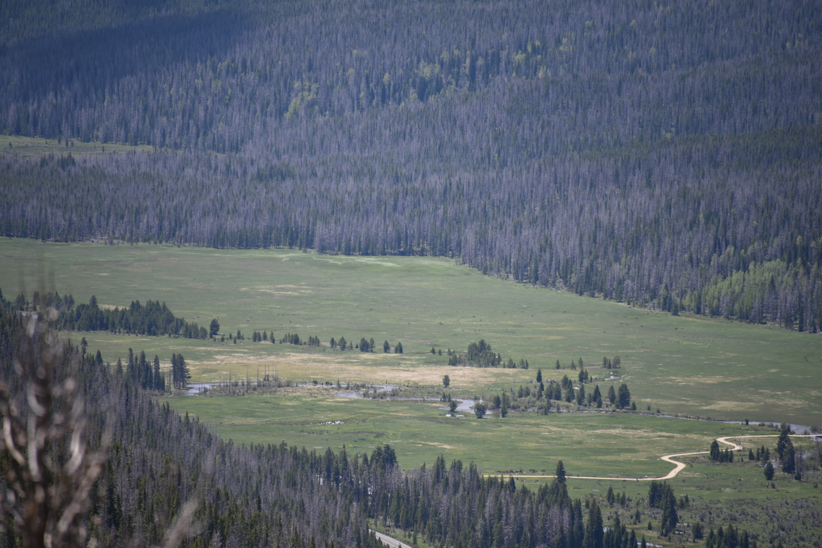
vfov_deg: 4.6
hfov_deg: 6.9
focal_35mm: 300
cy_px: 274
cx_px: 411
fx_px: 6851
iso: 160
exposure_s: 1/640
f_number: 5.6
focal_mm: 300
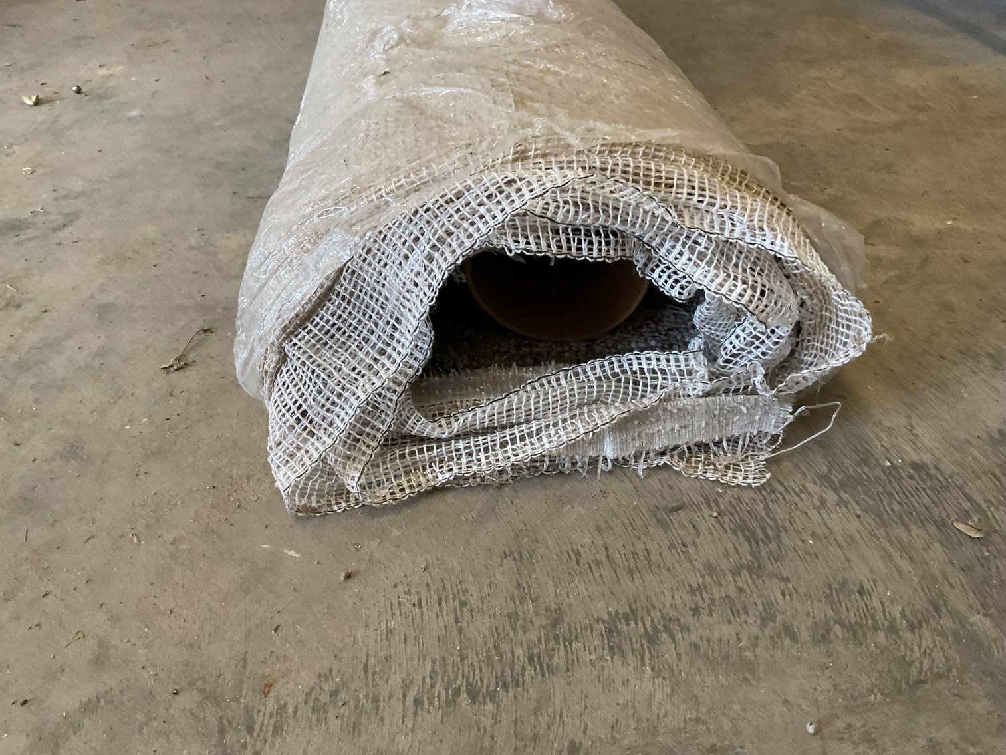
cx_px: 503
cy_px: 378
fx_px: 843
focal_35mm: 29
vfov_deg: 48.2
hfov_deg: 61.7
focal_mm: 3
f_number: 1.8
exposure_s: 1/60
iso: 200
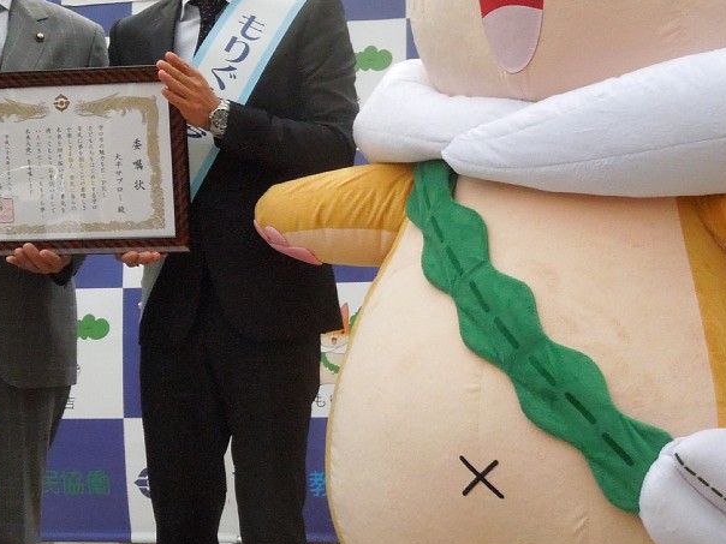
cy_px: 142
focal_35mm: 101
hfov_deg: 19.4
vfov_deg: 14.6
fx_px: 2118
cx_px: 320
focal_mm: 11
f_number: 8.6
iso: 1600
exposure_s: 1/1600
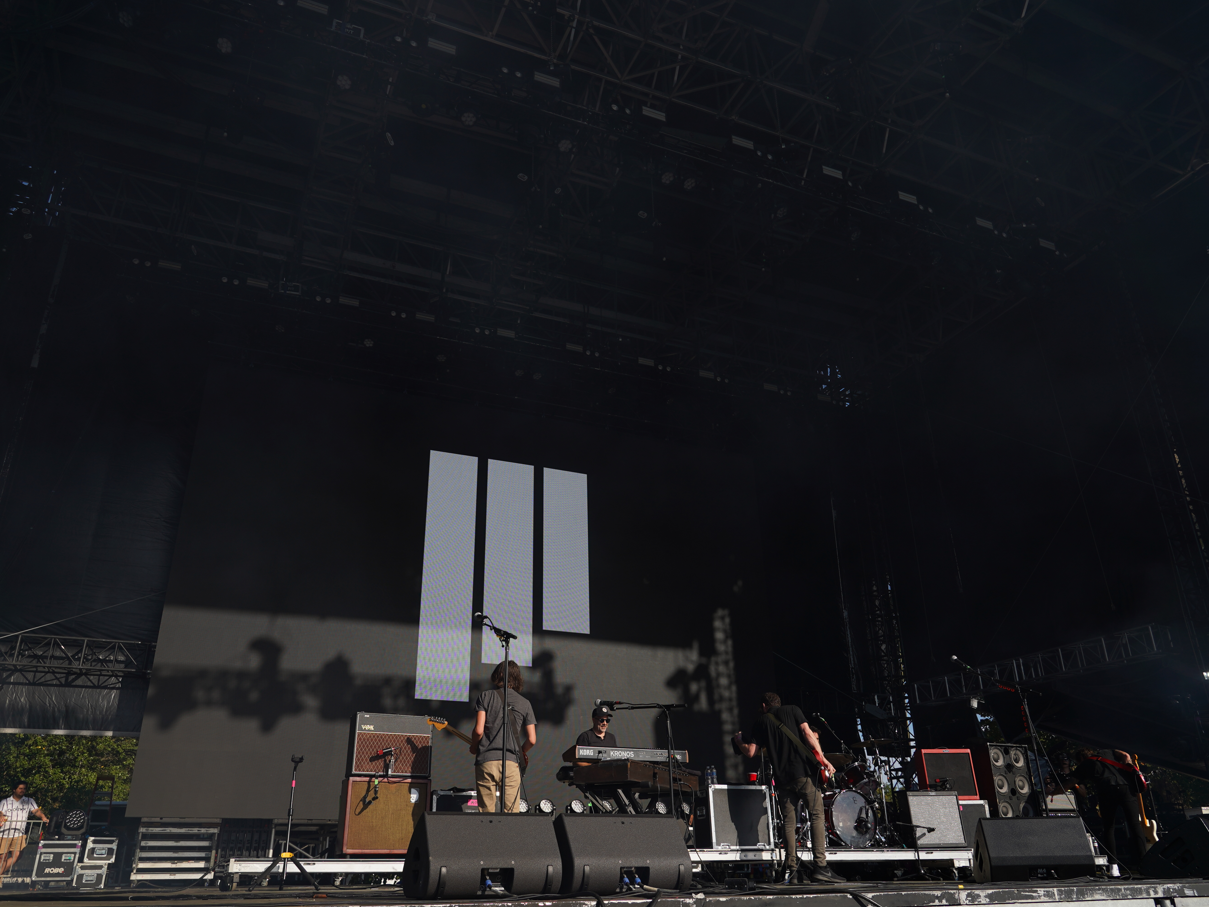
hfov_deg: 67.3
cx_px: 580
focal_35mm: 26
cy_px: 453
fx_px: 908
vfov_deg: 53.1
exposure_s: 1/400
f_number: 8
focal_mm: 24
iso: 100
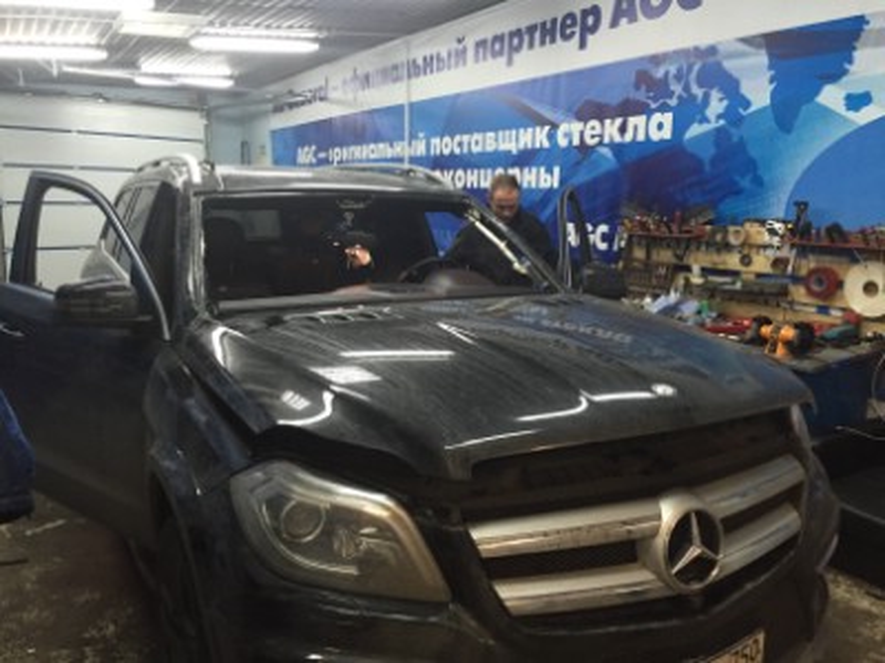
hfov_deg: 61.7
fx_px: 741
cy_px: 332
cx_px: 442
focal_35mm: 29
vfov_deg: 48.2
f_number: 2.2
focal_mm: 4.15
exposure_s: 1/33
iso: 200
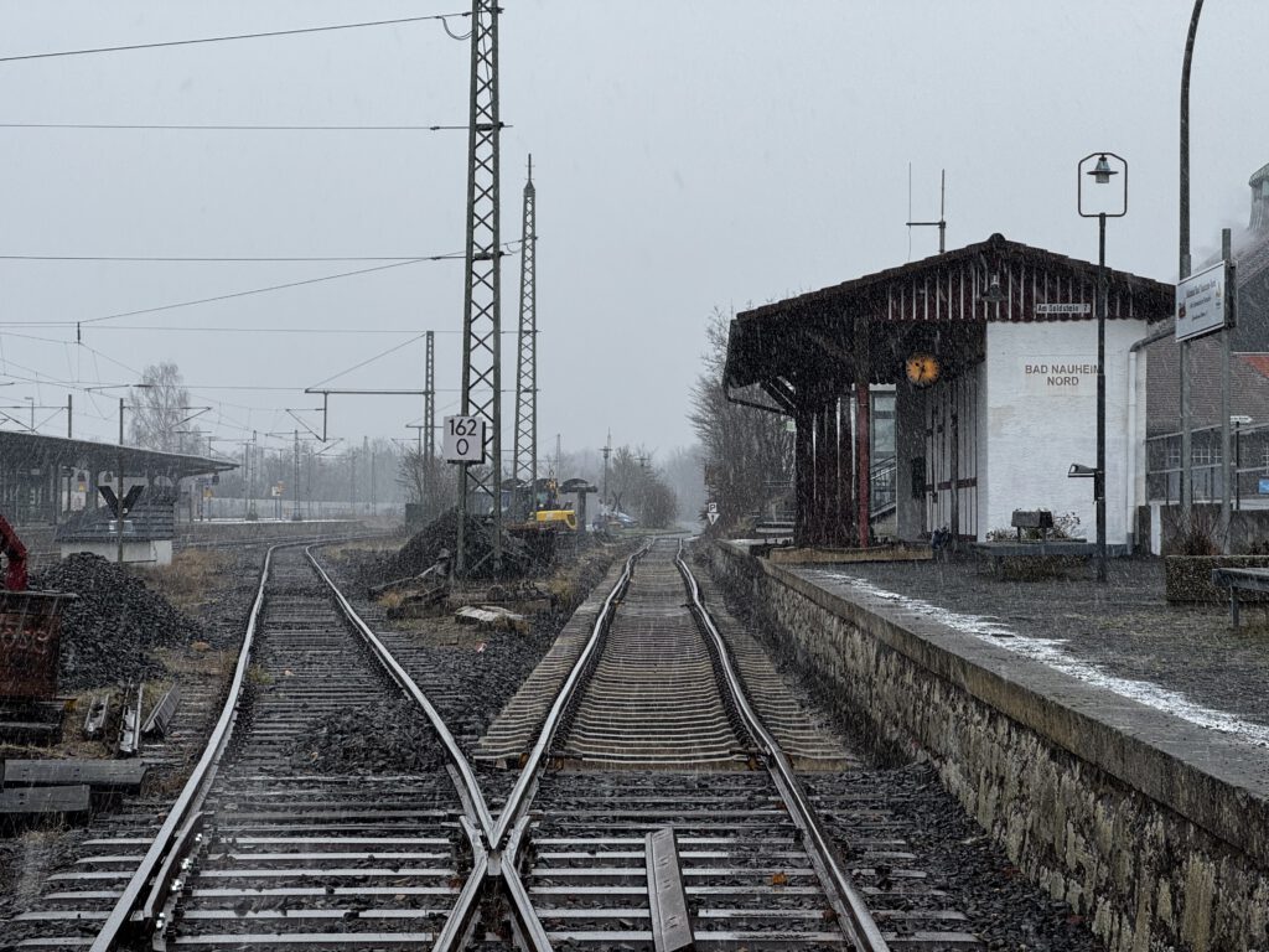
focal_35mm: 77
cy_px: 476
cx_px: 634
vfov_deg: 19.1
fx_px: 2823
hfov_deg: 25.3
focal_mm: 9
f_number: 2.8
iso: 25
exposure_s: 1/109
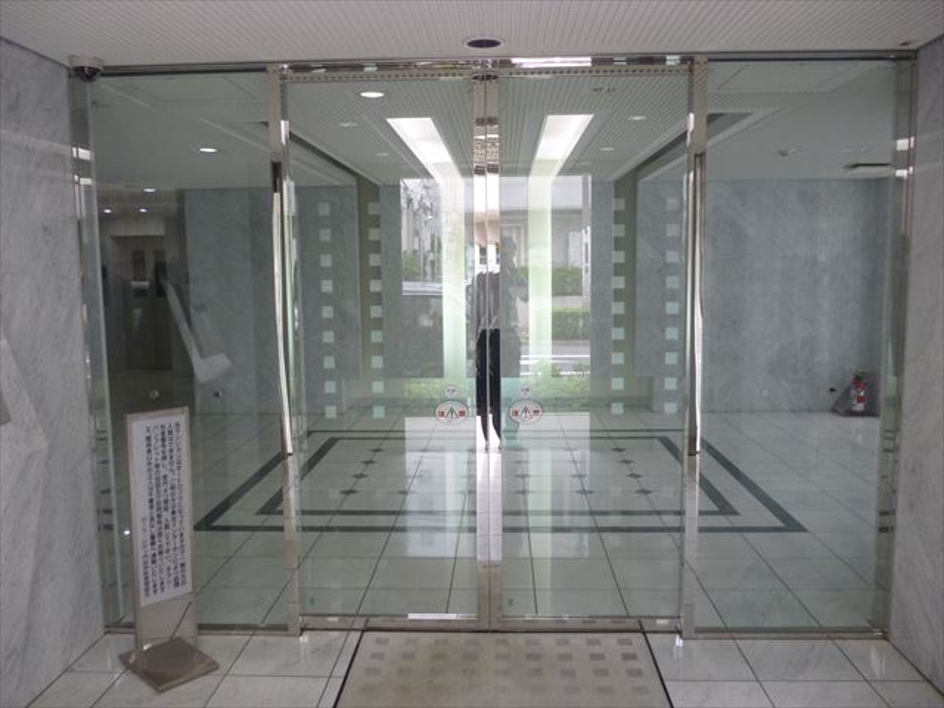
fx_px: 764
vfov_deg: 49.7
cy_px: 354
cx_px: 472
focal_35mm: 28
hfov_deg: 63.4
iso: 200
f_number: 3.1
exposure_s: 1/60
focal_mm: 5
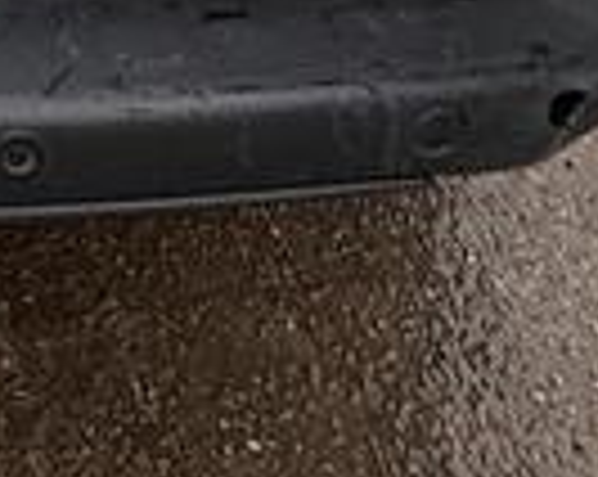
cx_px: -279
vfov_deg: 11.2
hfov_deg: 18.6
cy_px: -918
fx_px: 1626
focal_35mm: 92
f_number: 2.2
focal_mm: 2.22
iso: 125
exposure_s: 1/136
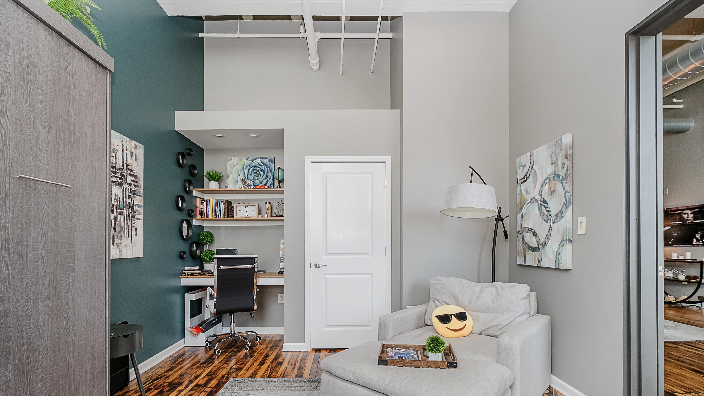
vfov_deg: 62.9
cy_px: 251
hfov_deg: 95.9
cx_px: 348
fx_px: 317
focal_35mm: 17
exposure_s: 1/40
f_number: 4
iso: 500
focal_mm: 10
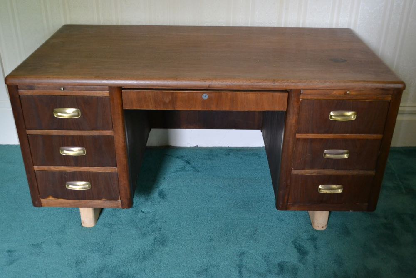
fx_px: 451
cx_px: 208
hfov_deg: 49.5
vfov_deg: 34.2
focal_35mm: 39
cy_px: 139
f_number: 5.6
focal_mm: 26
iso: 2200
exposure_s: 1/40
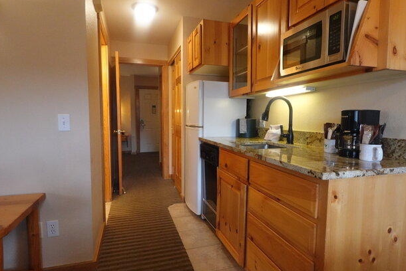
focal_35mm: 21
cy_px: 137
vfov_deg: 59.6
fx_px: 237
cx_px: 207
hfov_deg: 81.1
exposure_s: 1/80
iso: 2500
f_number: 5.6
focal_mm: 7.6
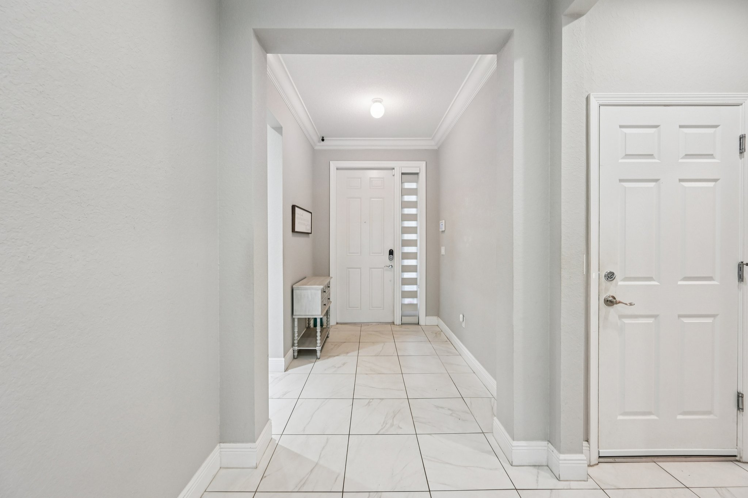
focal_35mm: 14
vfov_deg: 81.2
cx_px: 374
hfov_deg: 104.3
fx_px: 291
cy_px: 249
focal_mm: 14
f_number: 8
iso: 1600
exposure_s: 1/60
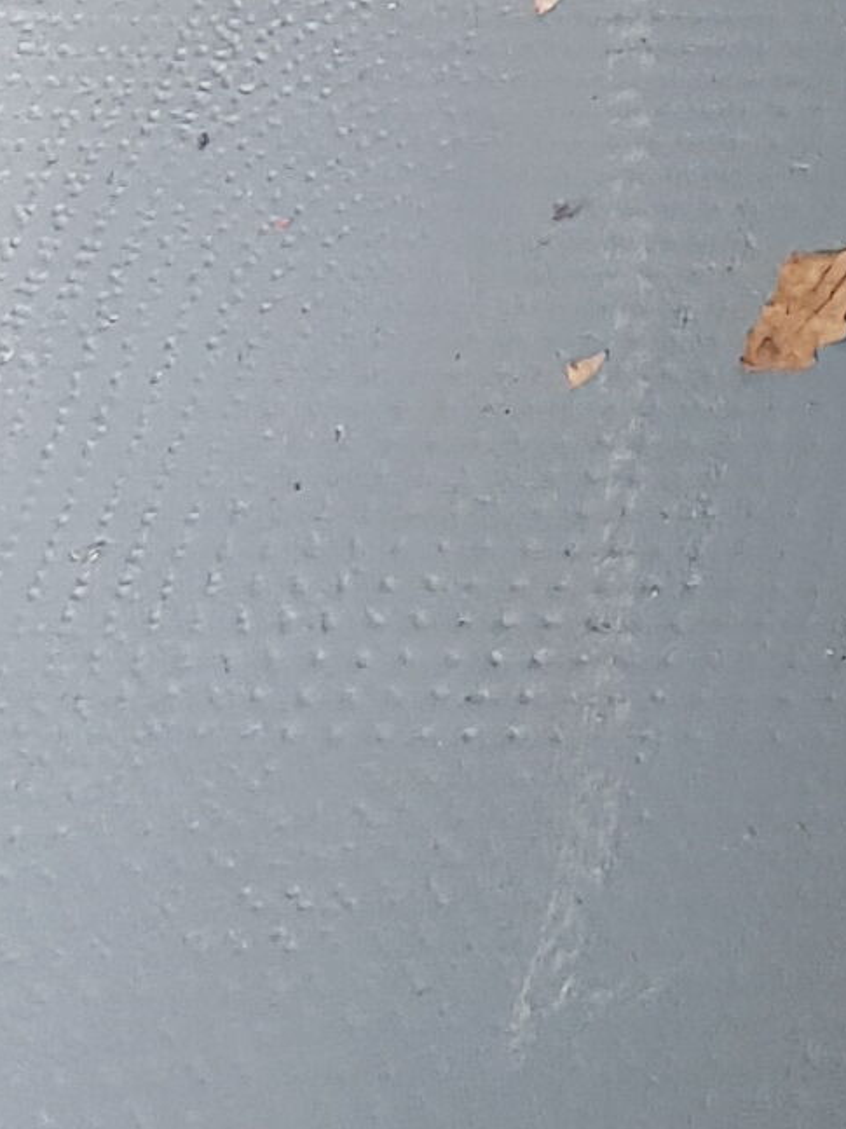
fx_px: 5281
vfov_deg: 9.6
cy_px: -2221
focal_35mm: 162
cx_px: 2571
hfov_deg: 7.9
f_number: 1.7
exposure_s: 1/50
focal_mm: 4.2
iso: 64
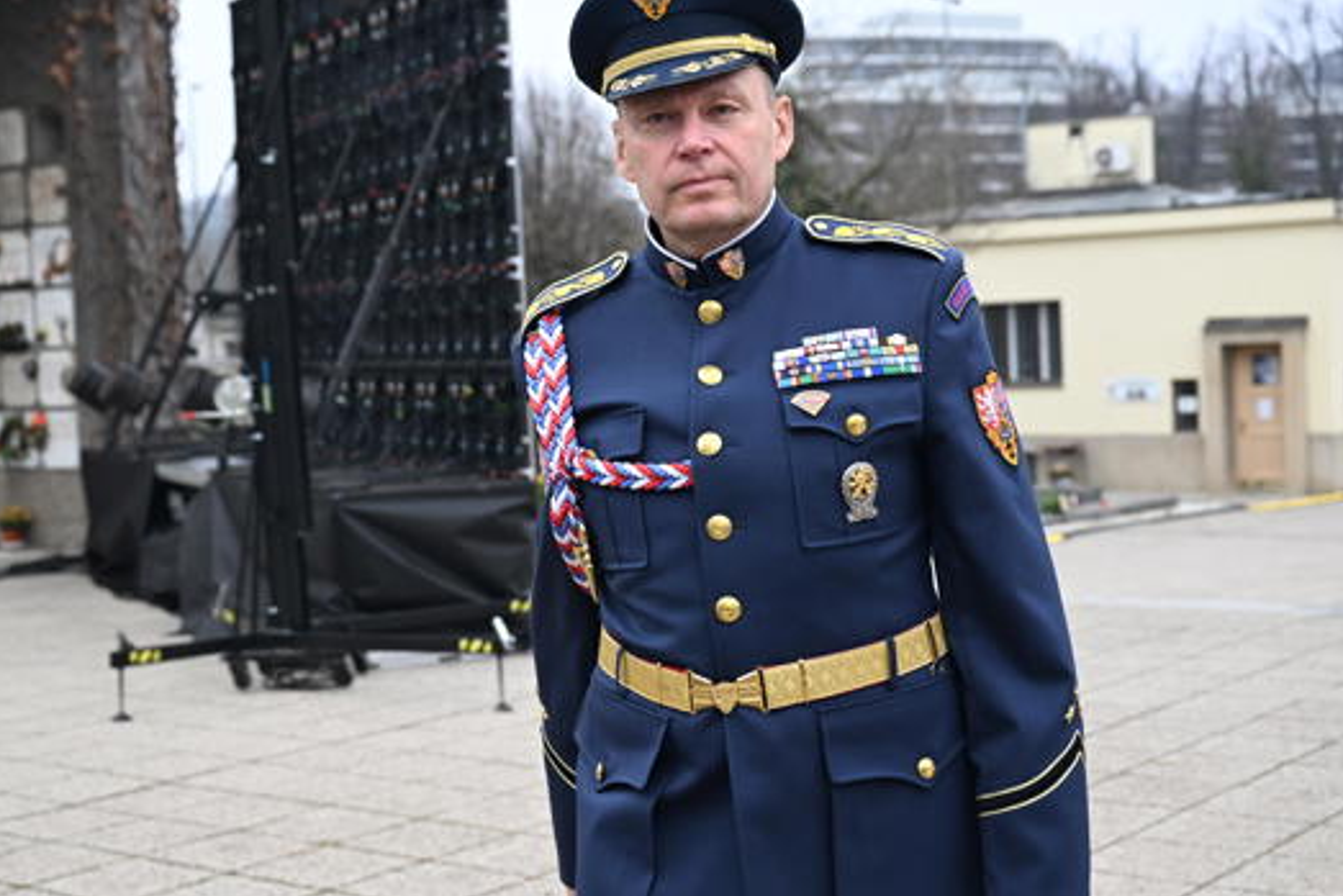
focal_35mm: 58
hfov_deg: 34.5
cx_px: 629
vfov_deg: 23.4
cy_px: 439
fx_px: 2164
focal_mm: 44
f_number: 4
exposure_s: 1/800
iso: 800
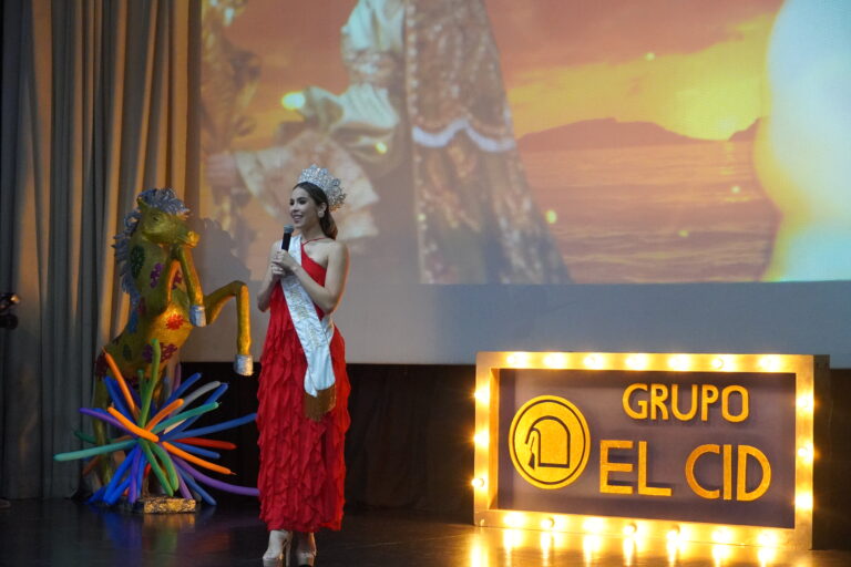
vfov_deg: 18.2
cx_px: 426
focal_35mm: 75
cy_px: 284
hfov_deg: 27.0
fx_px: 1773
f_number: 5
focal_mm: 50
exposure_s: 1/30
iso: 6400
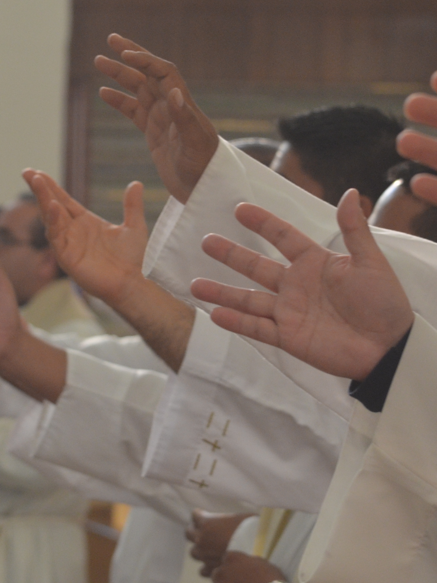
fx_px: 3534
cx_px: 191
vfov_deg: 9.4
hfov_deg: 7.1
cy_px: 249
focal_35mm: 210
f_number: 4.5
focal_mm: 70
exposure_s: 1/125
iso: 1100
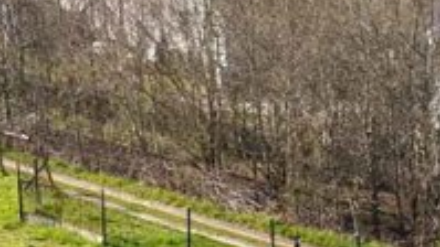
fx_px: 1844
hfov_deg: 13.6
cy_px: 712
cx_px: 248
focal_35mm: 158
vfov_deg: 7.0
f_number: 1.8
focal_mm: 8.67
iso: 160
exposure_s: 1/1600
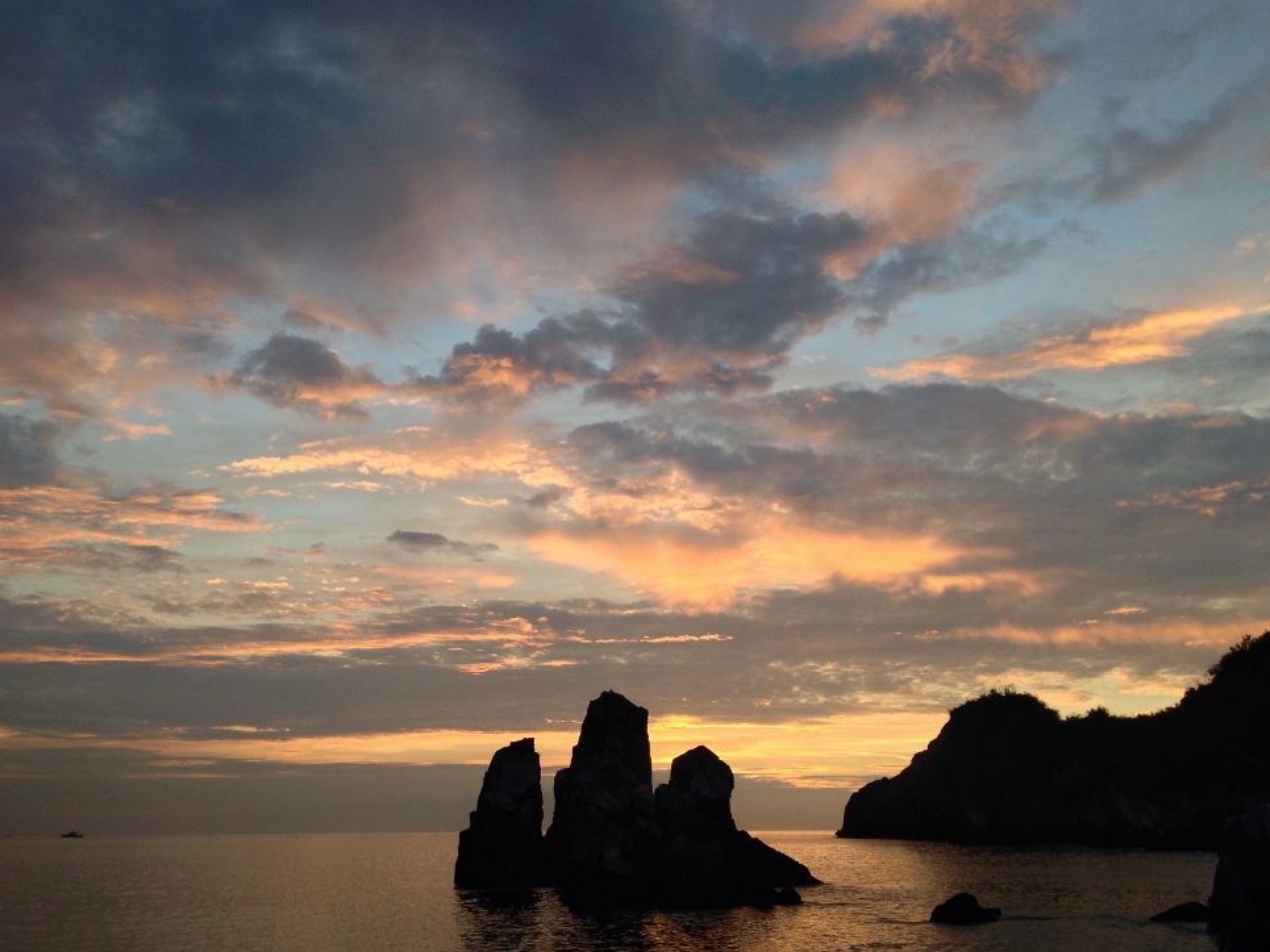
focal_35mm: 35
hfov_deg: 52.6
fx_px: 1284
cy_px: 473
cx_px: 649
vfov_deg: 40.7
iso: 50
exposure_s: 1/158
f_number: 2.4
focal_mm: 4.12
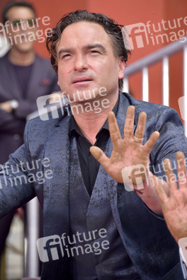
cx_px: 94
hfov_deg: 6.8
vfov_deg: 10.2
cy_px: 139
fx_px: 1574
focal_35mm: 202
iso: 160
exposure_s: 1/250
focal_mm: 200
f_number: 5.6
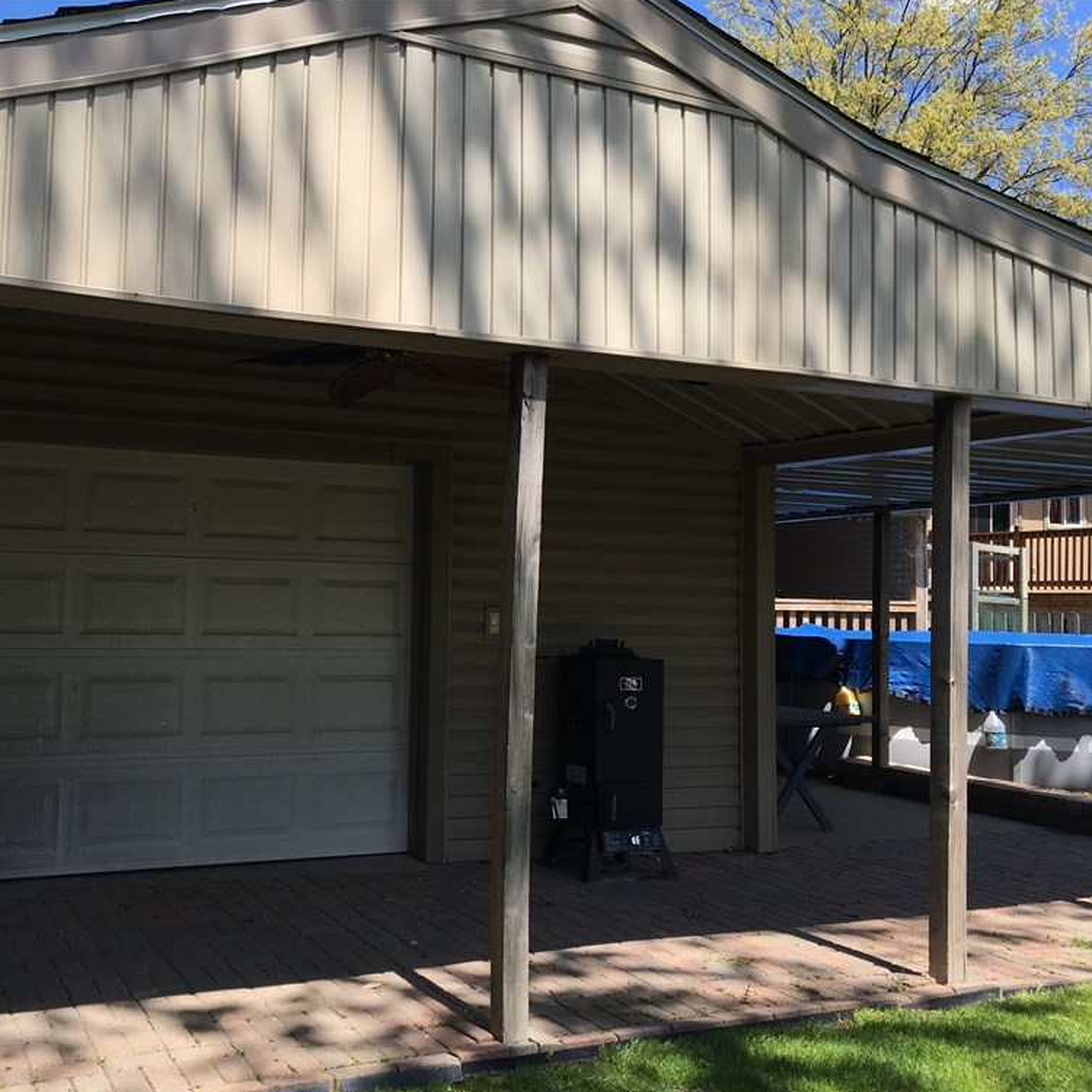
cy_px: 555
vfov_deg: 47.2
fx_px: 1249
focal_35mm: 35
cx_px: 406
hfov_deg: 46.8
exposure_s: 1/827
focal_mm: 4.15
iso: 25
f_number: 2.2
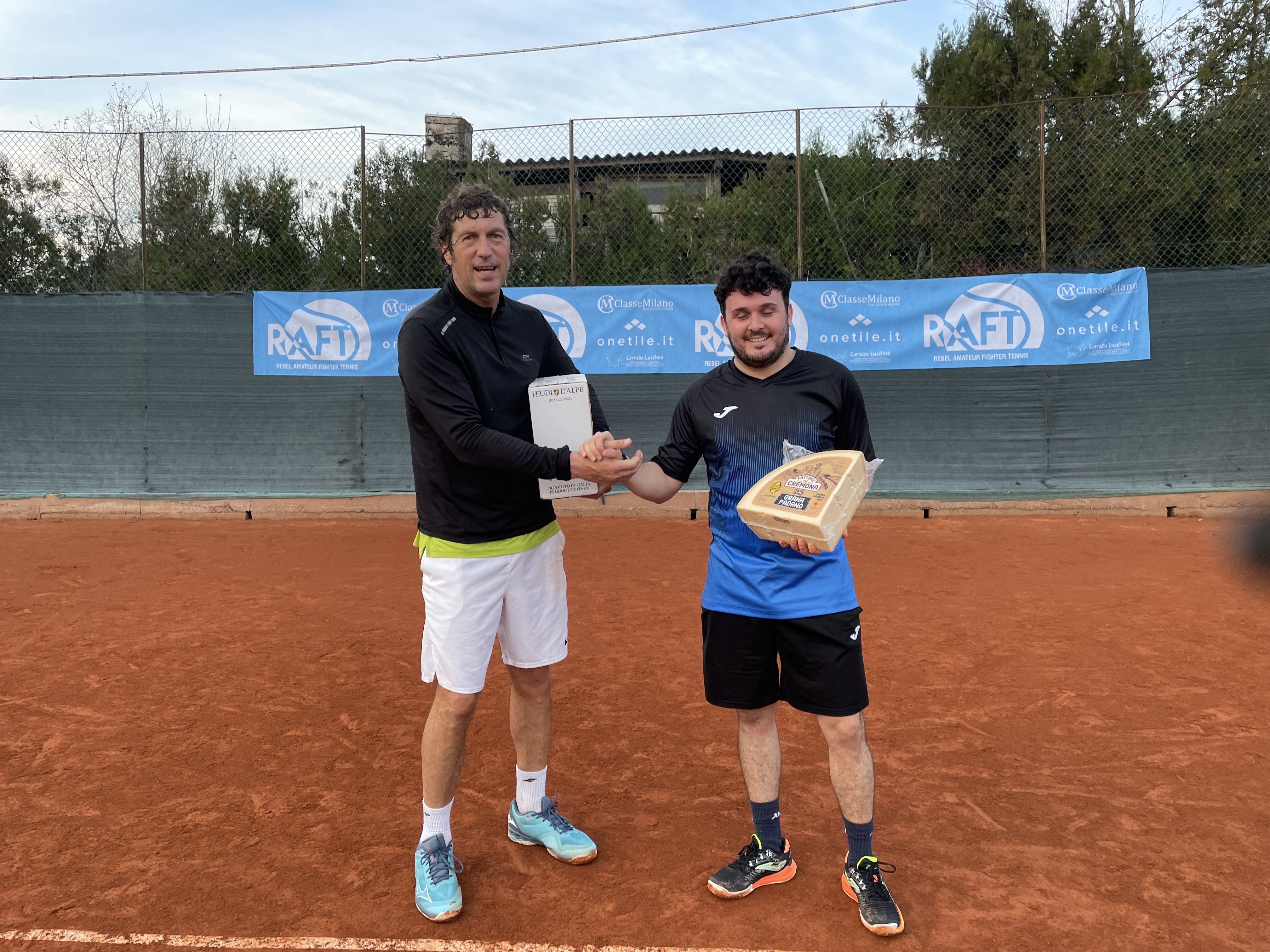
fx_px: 954
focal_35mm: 26
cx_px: 635
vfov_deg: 53.1
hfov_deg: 67.3
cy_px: 476
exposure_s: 1/121
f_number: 1.6
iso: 40
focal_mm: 4.2
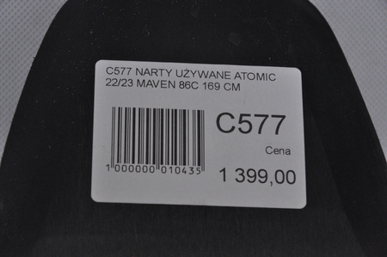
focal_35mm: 158
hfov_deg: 13.1
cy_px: 128
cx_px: 194
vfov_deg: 8.7
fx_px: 1691
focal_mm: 105
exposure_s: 1/125
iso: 3200
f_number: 9.5
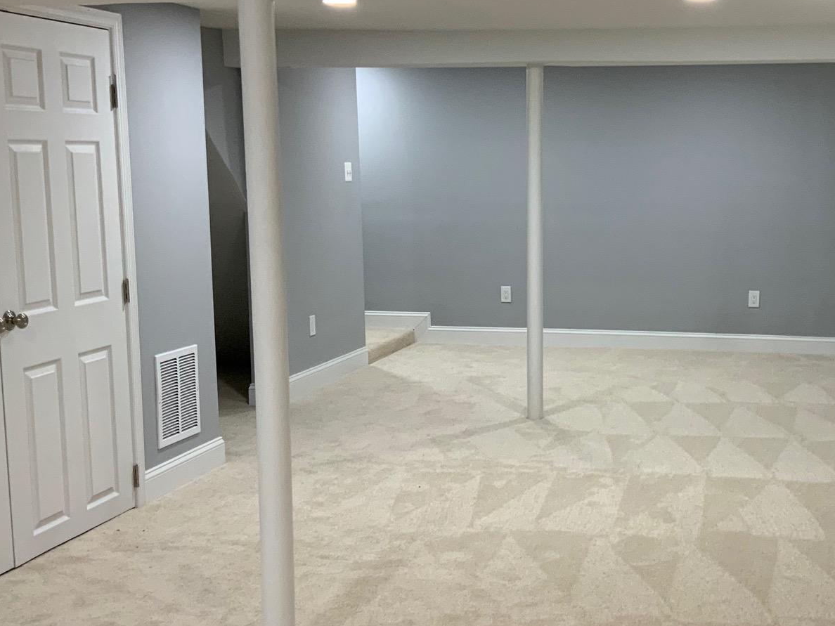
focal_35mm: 50
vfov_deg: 29.1
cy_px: 349
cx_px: 593
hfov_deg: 37.5
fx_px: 1206
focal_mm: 3
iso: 100
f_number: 1.8
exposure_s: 1/60
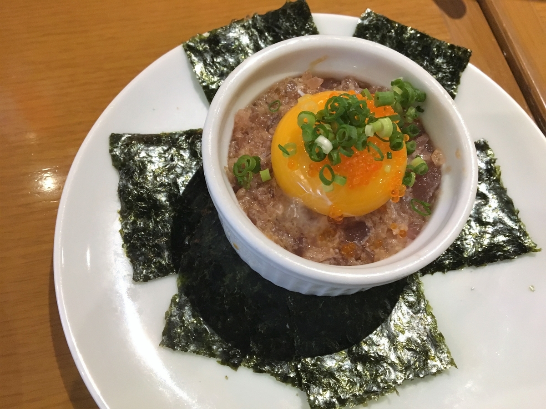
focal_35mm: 29
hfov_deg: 61.7
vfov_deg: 48.2
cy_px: 204
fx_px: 457
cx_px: 273
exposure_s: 1/15
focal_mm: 4.15
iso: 200
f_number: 2.2
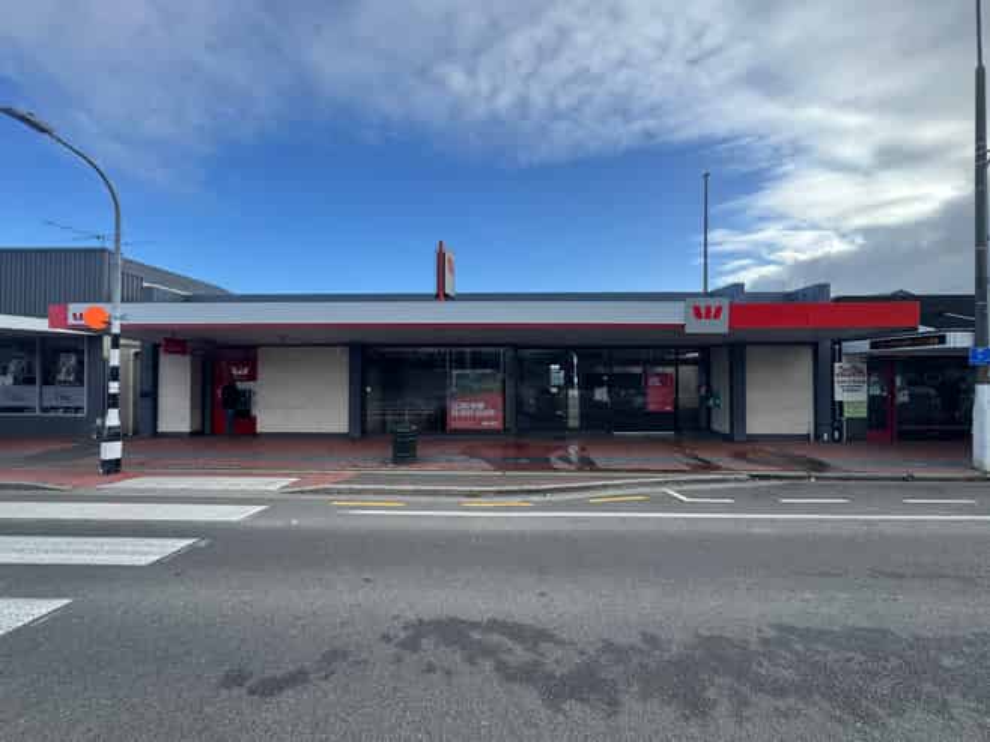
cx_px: 495
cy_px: 371
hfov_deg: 102.1
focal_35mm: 14
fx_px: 400
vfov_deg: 85.6
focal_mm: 2.22
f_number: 2.2
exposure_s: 1/636
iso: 40
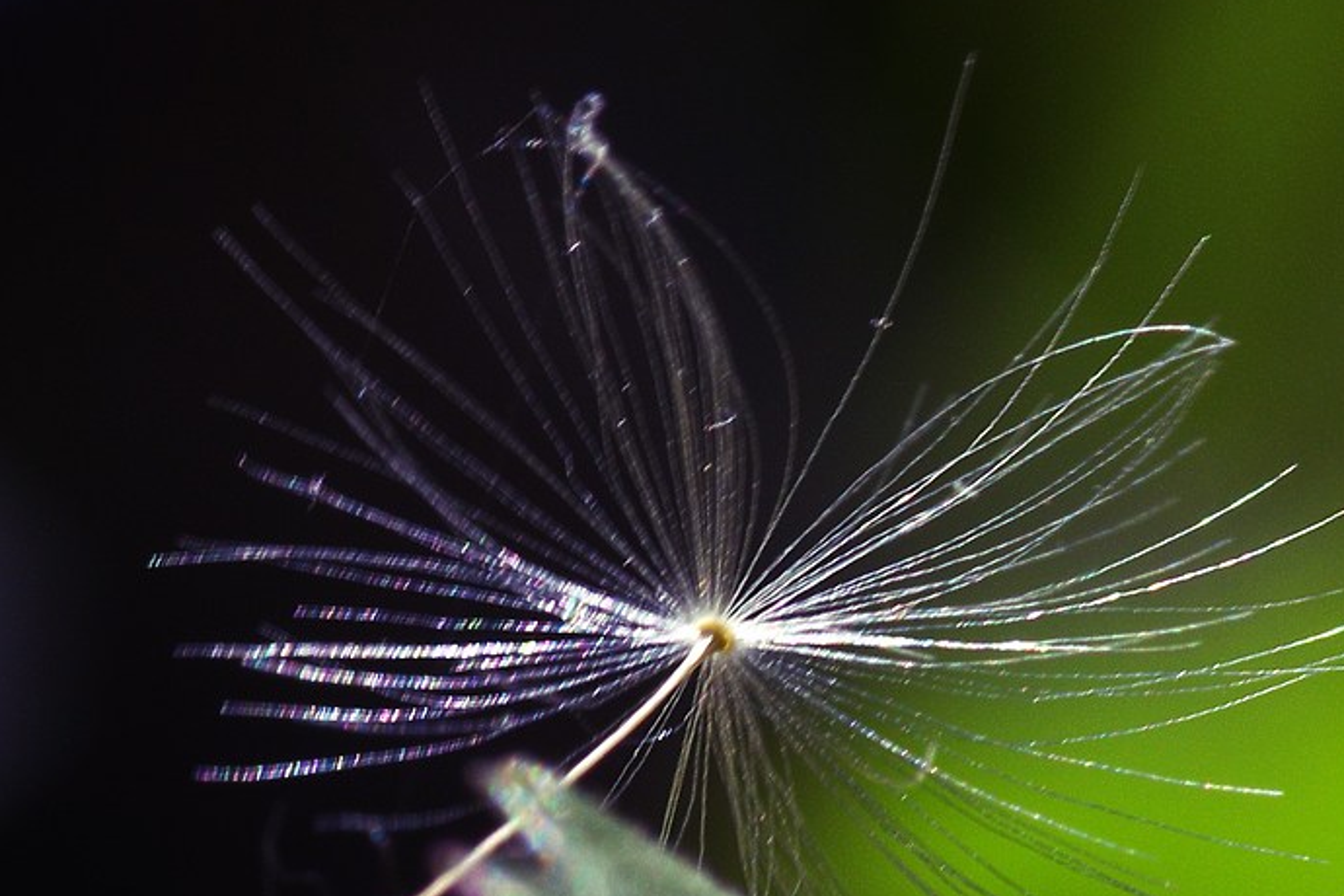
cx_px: 1430
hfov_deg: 5.9
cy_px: 1129
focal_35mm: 348
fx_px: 12991
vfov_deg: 3.9
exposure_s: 1/125
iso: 200
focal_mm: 100
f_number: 13
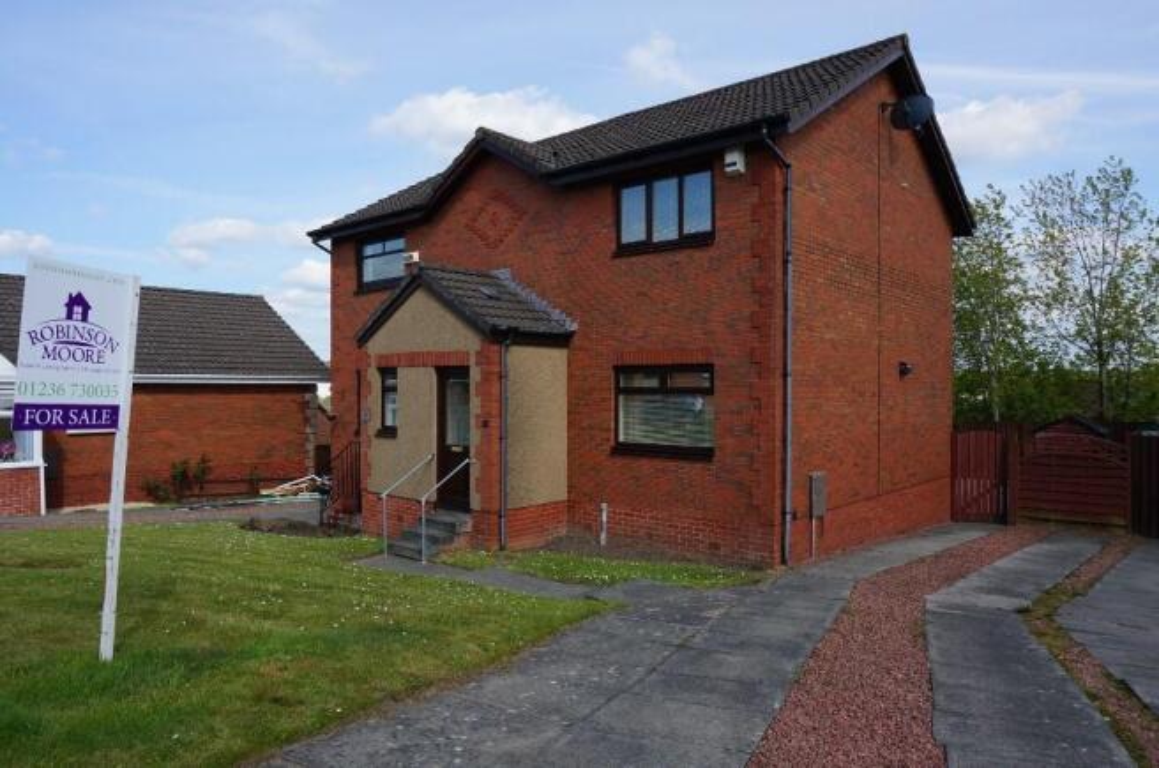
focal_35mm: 24
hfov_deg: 73.8
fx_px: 771
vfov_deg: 53.0
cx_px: 580
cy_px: 384
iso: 100
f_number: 13
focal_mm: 16
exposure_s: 1/100
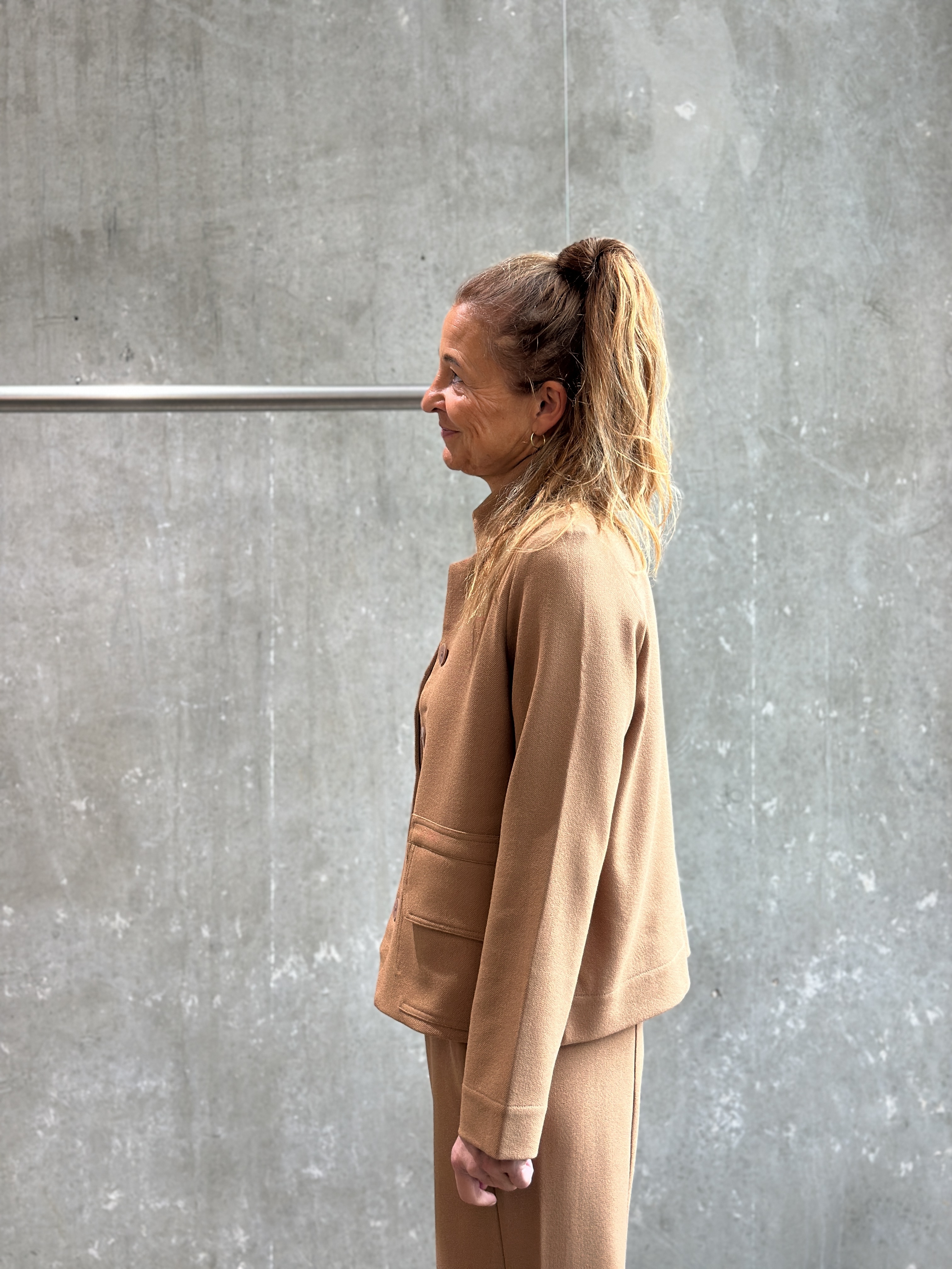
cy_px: 634
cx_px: 476
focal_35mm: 48
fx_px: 1760
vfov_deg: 39.7
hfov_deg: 30.3
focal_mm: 6.86
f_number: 1.78
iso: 100
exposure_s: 1/100
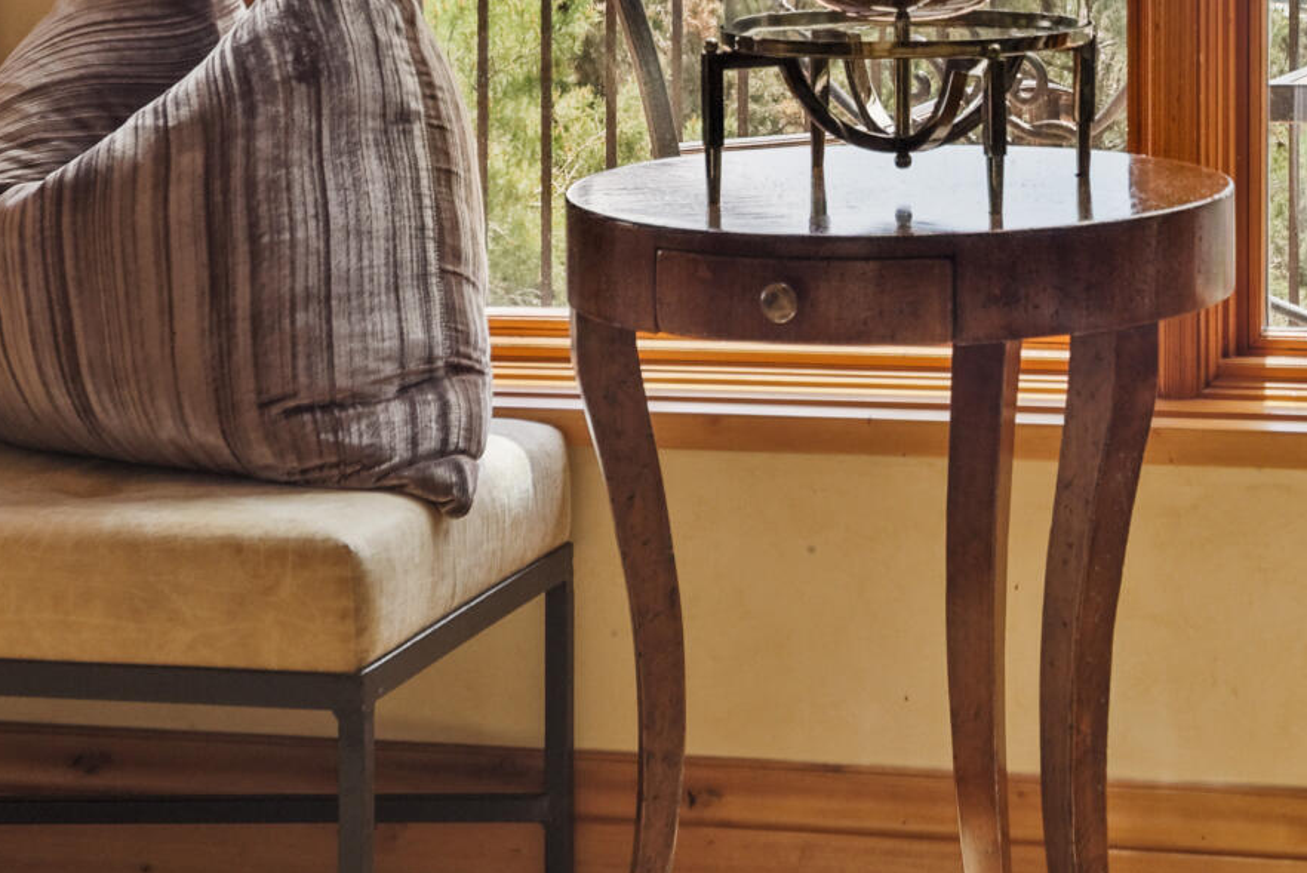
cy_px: -319
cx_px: 1172
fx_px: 3705
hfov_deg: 19.6
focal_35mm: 102
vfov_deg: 12.9
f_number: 7.1
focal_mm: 30
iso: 500
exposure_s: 1/40
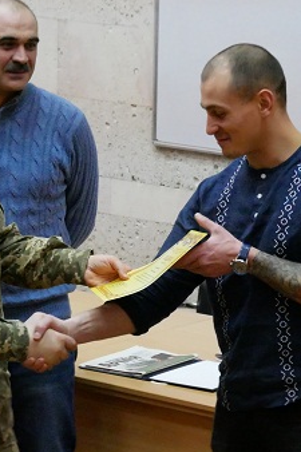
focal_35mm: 203
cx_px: 146
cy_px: 258
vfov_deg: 10.1
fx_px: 2548
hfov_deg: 6.8
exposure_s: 1/125
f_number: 5.1
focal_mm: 55
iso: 6400
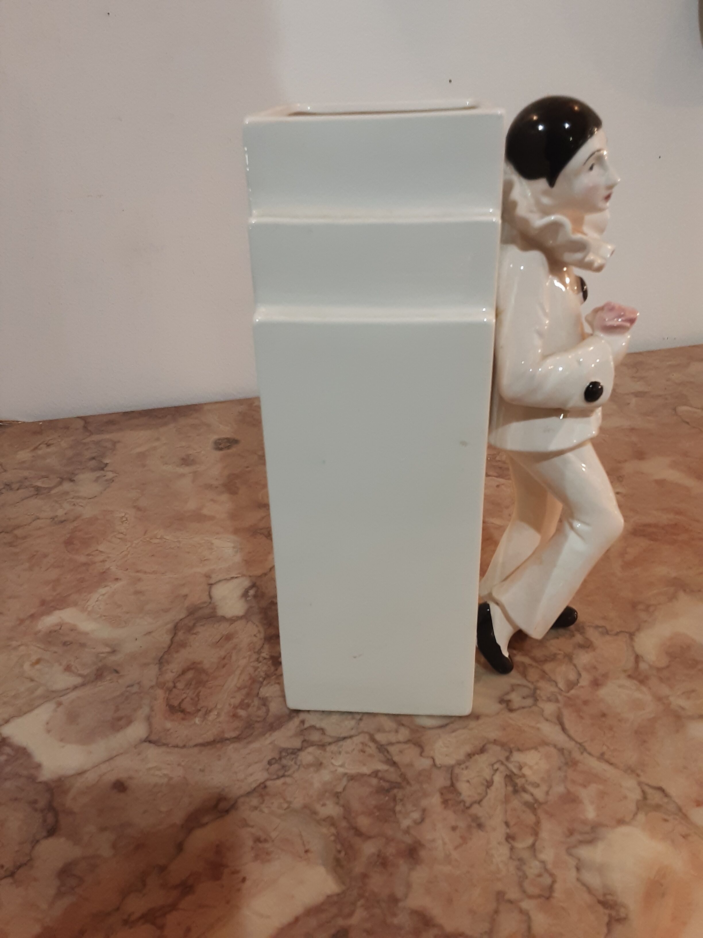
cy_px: 469
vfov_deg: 63.4
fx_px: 758
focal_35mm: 28
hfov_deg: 49.7
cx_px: 352
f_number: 1.9
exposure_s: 1/50
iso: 125
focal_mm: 2.9
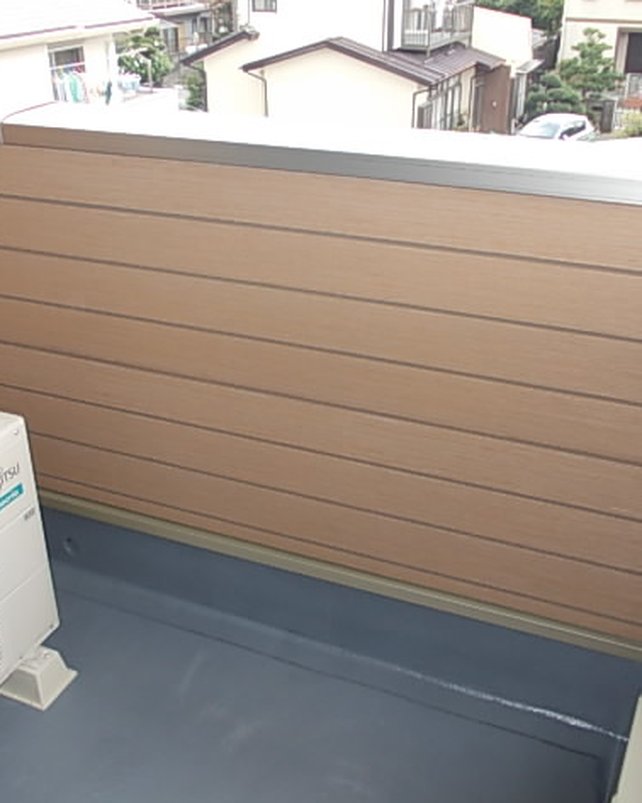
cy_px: 399
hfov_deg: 40.1
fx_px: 879
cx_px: 316
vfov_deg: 49.1
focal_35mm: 37
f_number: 2.7
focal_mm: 4
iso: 80
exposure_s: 1/160
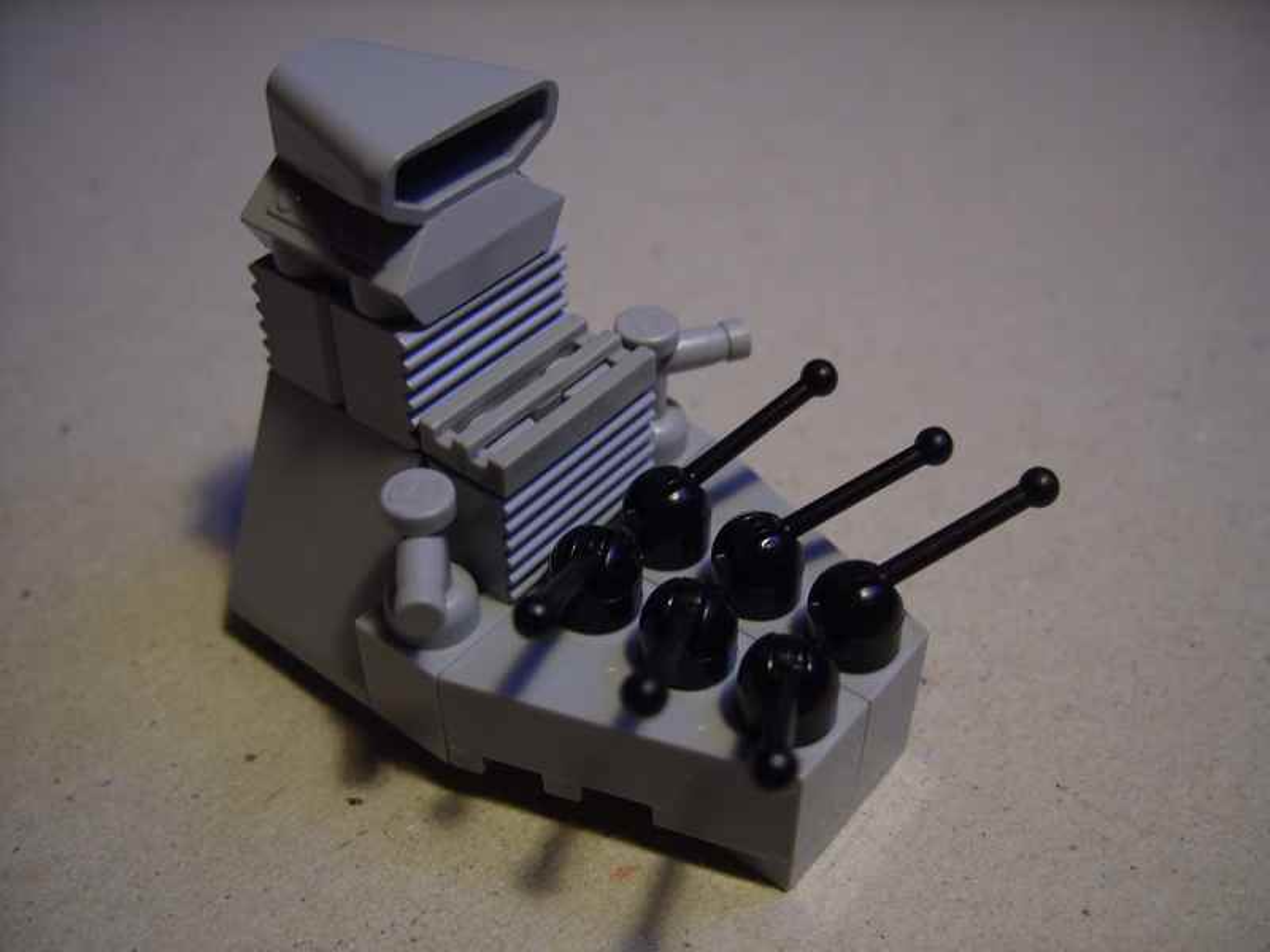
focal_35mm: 38
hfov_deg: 49.0
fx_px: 1394
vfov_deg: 37.7
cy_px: 476
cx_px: 635
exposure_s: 1/15
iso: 100
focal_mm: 7.8
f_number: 2.8
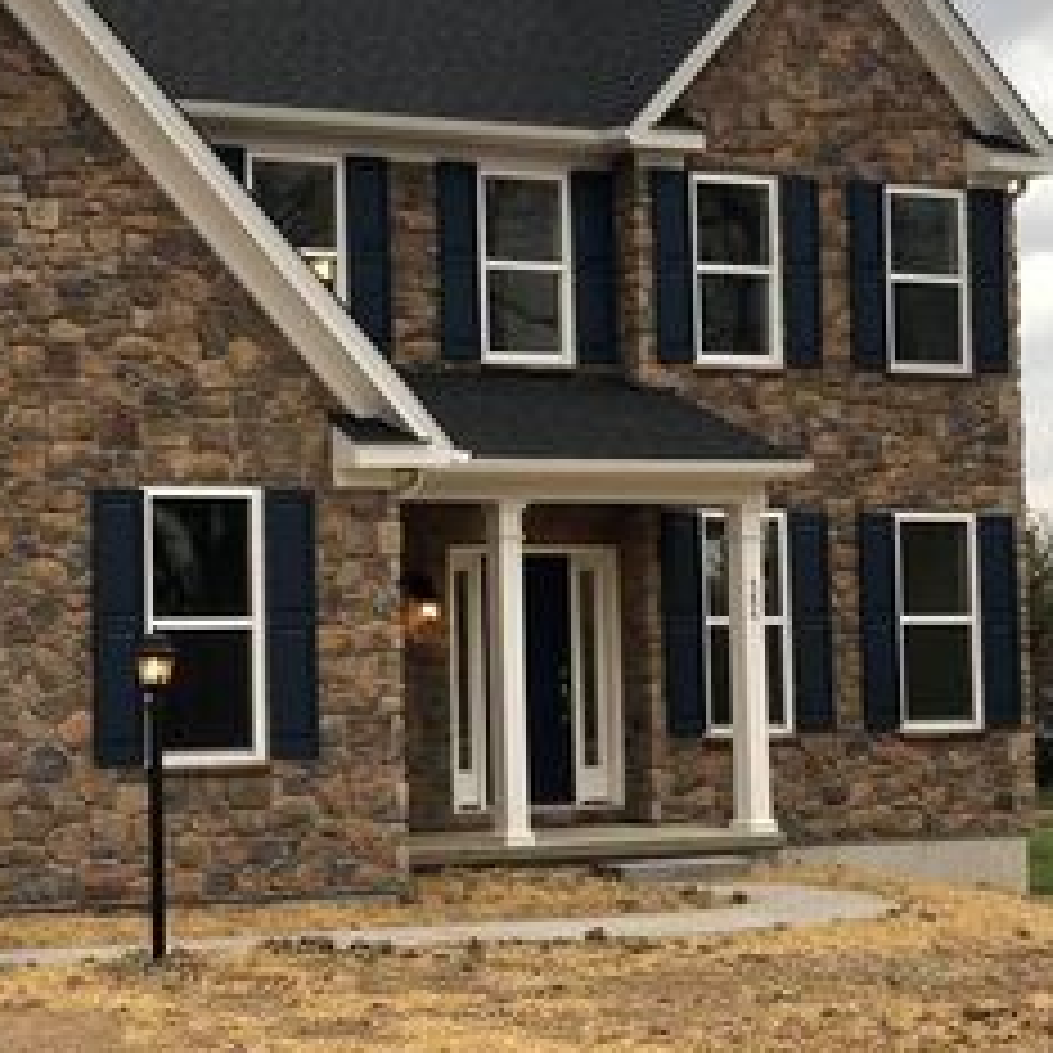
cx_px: 58
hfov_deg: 17.4
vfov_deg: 17.7
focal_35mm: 98
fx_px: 3373
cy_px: 412
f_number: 2.4
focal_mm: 6
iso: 32
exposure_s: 1/120
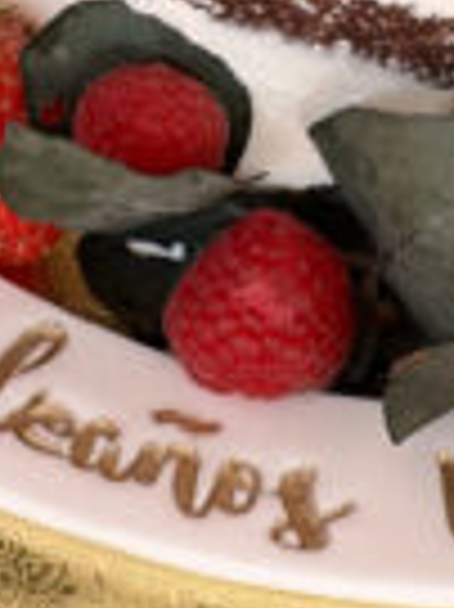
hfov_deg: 5.1
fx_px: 5062
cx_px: 402
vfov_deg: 6.7
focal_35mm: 289
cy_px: -435
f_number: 2.8
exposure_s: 1/121
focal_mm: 9
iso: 25
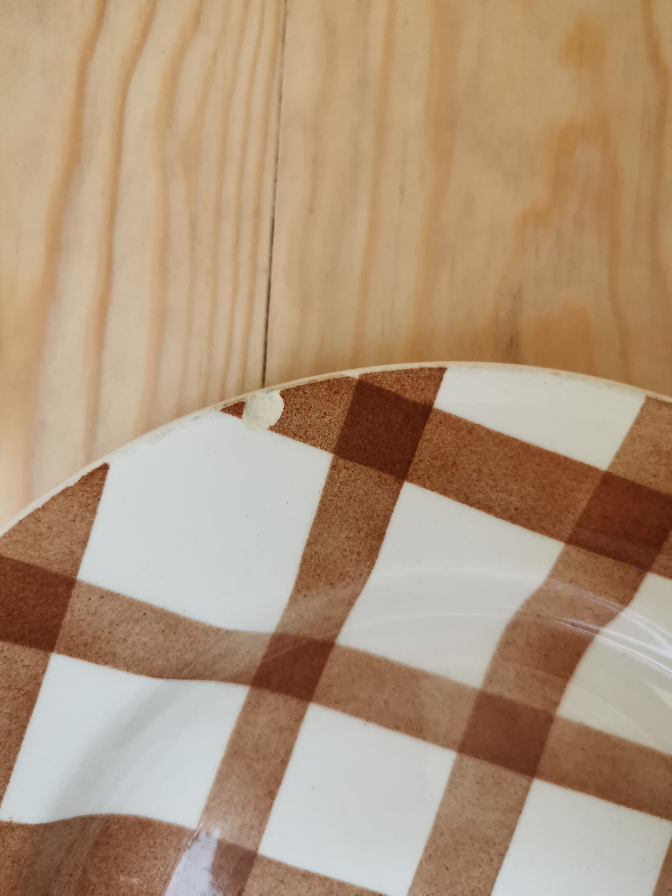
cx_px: 343
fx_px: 725
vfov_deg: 63.4
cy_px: 434
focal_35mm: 28
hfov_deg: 49.7
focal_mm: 5.58
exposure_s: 1/50
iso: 400
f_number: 1.8
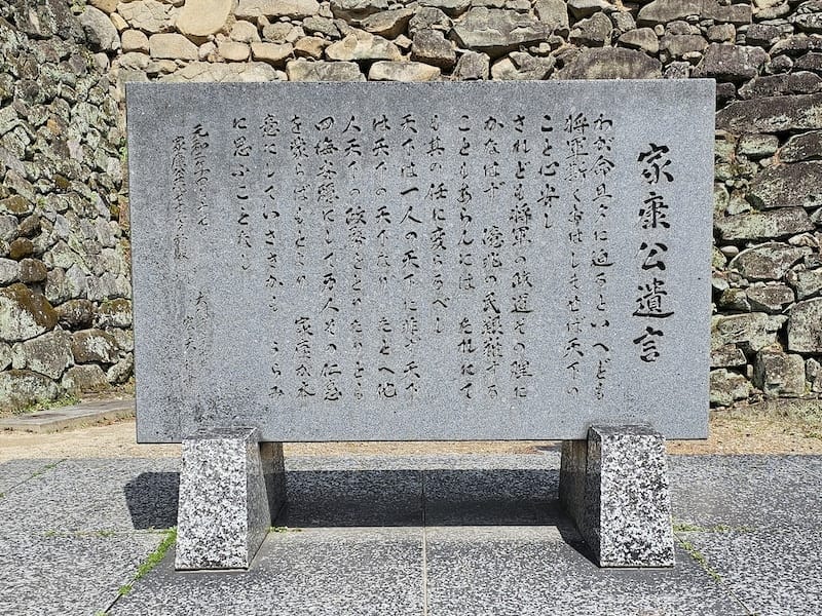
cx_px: 411
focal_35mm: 23
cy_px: 308
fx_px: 546
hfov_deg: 73.9
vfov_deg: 58.9
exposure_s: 1/643
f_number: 1.7
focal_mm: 6.3
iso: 10
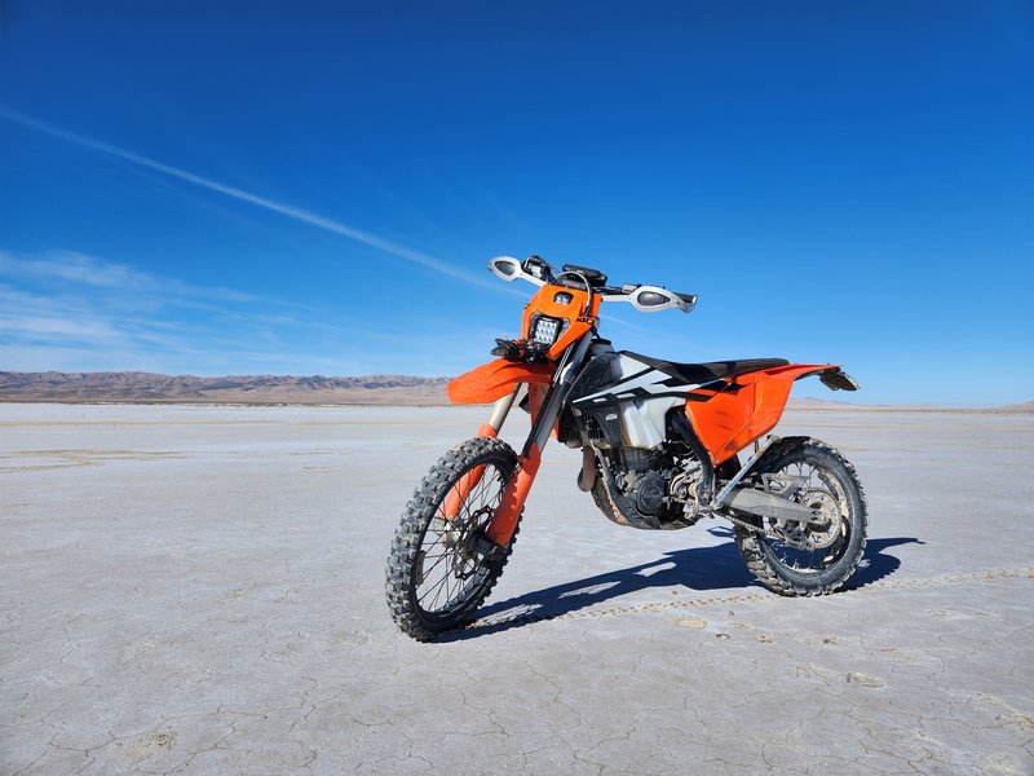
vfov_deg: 58.9
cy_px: 388
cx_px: 517
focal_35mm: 23
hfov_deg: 73.9
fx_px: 687
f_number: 1.8
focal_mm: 5.4
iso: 20
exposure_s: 1/2723
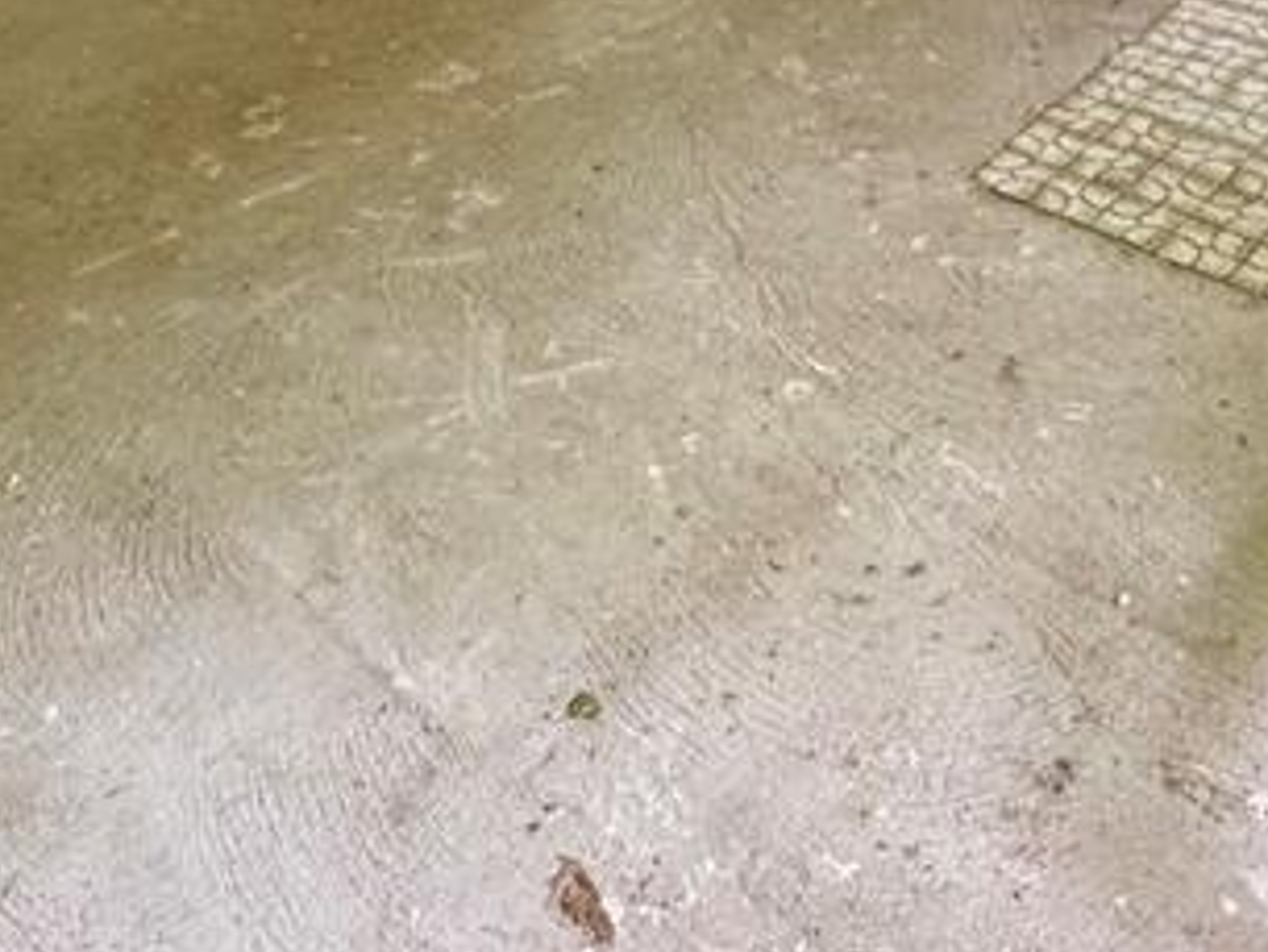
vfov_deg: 25.4
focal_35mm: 47
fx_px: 1722
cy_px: -366
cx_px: 682
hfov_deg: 40.4
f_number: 2.2
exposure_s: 1/60
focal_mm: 2.22
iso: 500
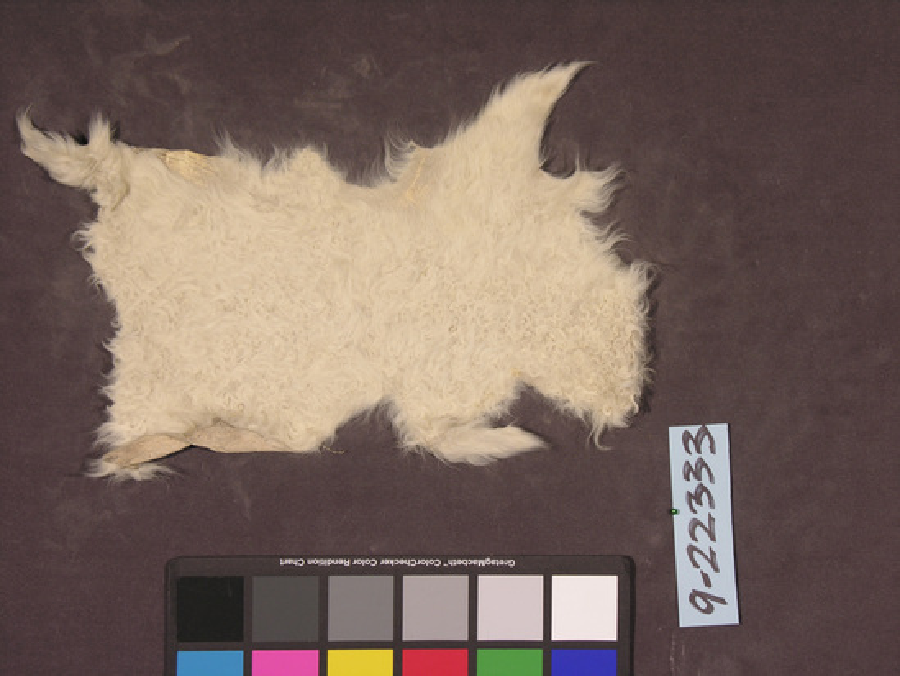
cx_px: 450
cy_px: 338
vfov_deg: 14.2
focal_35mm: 104
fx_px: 2705
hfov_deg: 18.9
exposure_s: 1/60
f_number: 3.7
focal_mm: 26.5
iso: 50
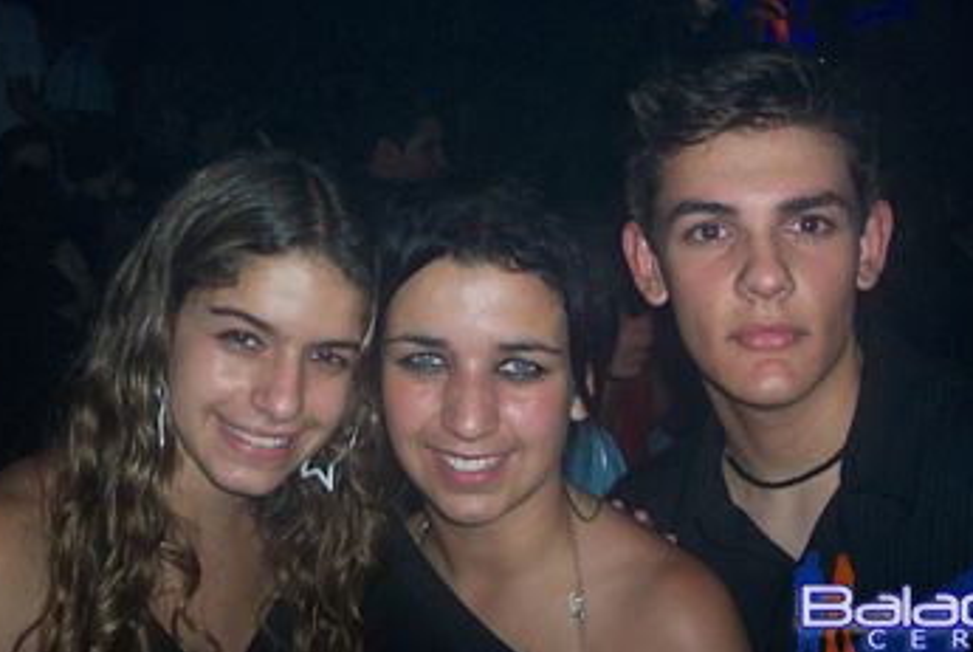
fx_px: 1191
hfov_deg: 44.4
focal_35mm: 44
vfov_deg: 30.6
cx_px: 522
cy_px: 329
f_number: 2.8
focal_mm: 8
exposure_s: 1/30
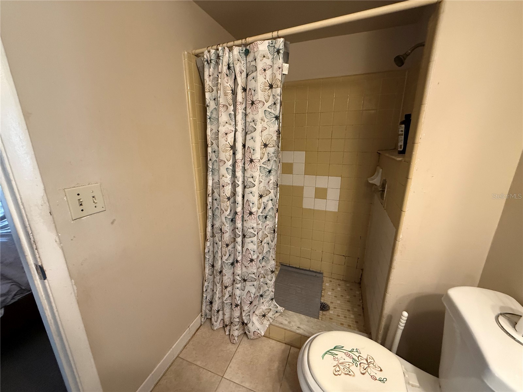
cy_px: 196
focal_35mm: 14
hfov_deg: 102.1
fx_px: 212
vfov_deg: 85.7
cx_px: 262
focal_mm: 2.22
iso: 500
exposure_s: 1/60
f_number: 2.2
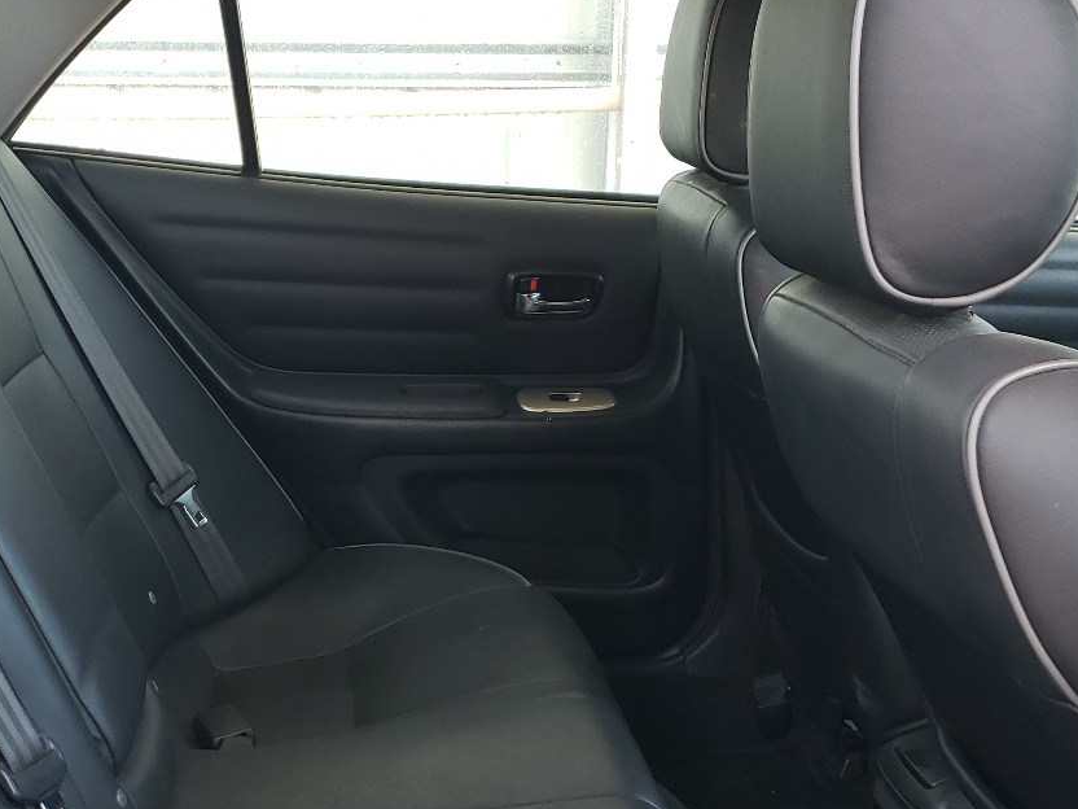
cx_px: 428
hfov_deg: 38.0
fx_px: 1557
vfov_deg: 28.6
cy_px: 625
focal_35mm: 50
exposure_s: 1/60.2
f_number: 1.5
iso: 63
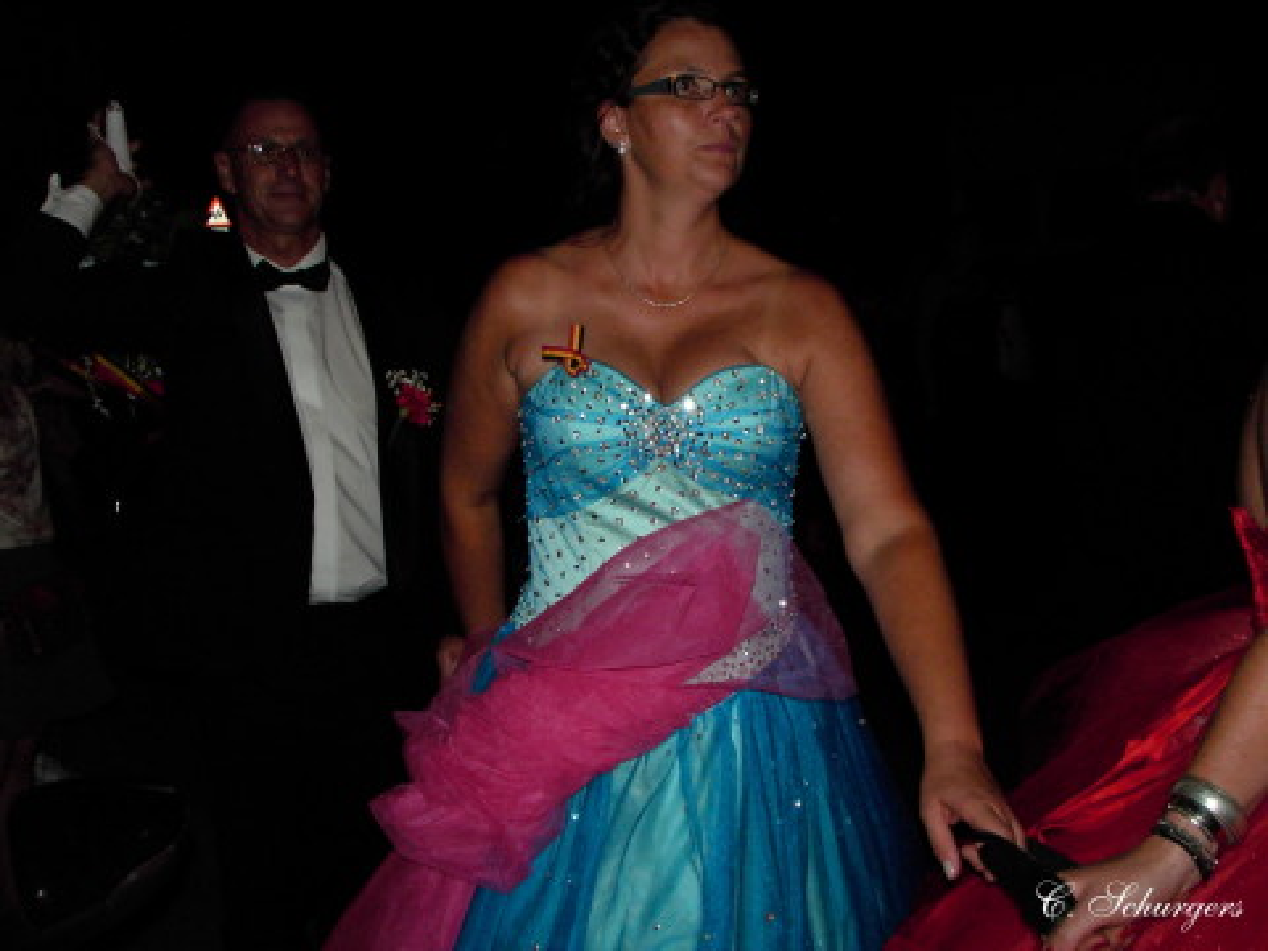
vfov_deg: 33.6
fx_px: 1575
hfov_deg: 43.9
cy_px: 476
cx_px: 634
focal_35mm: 43
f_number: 2.8
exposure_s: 1/51
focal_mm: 6.6
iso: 200
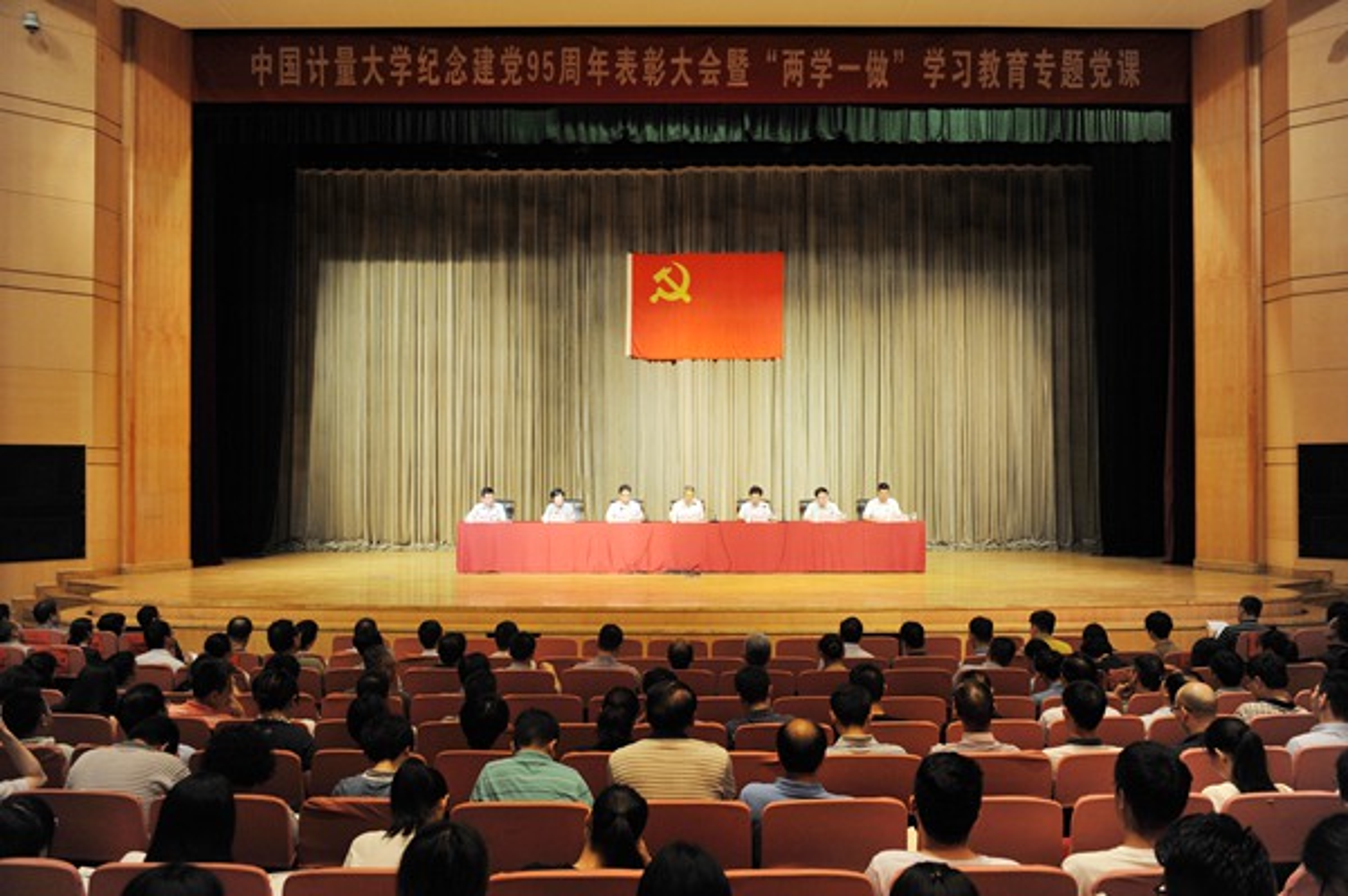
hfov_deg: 63.7
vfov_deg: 44.9
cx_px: 674
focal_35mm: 29
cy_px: 448
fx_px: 1085
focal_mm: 29
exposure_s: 1/60
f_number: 4
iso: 1000
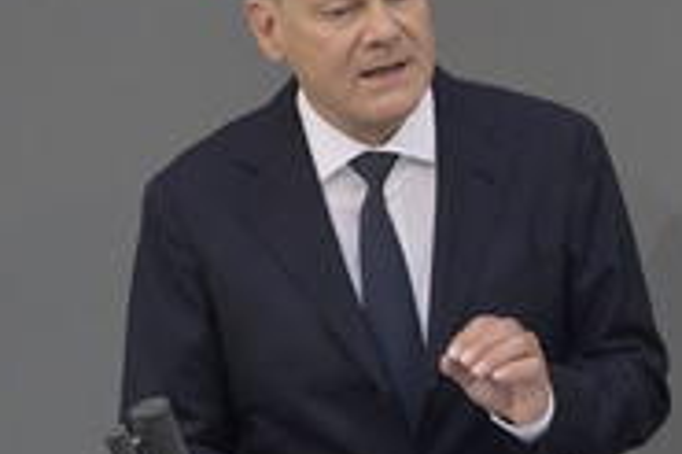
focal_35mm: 1220
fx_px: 23091
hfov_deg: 1.7
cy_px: 354
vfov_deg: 1.1
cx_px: 382
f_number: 5.6
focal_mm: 500
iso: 8000
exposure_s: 1/800
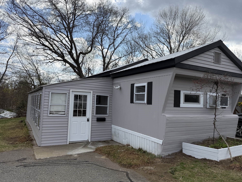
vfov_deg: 53.1
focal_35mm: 26
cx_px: 126
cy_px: 94
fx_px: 182
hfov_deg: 67.3
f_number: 1.78
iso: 80
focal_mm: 6.76
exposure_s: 1/3953
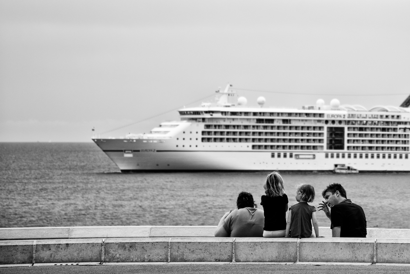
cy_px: 137
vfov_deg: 16.1
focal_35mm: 85
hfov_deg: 23.9
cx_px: 205
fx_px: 968
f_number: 4.5
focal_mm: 85
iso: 100
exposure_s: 1/1250
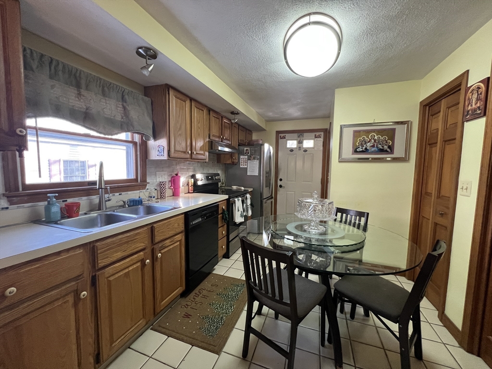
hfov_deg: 106.2
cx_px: 246
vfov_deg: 89.9
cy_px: 184
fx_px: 185
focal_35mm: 13
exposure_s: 1/60
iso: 320
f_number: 1.8
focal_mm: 1.57
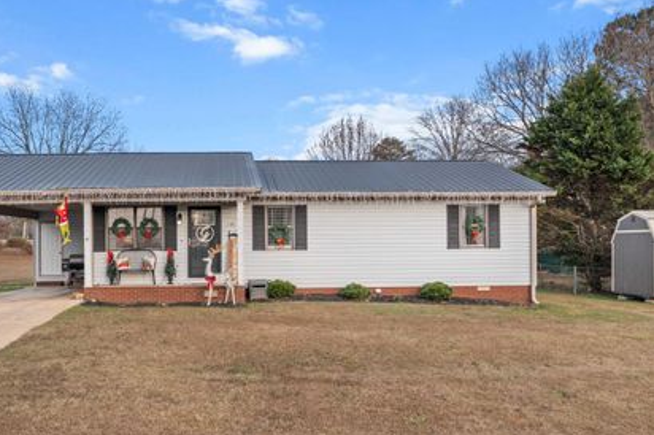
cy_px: 248
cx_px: 259
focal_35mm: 34
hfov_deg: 55.4
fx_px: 617
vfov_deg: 38.7
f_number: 3.2
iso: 200
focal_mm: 10.26
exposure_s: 1/60
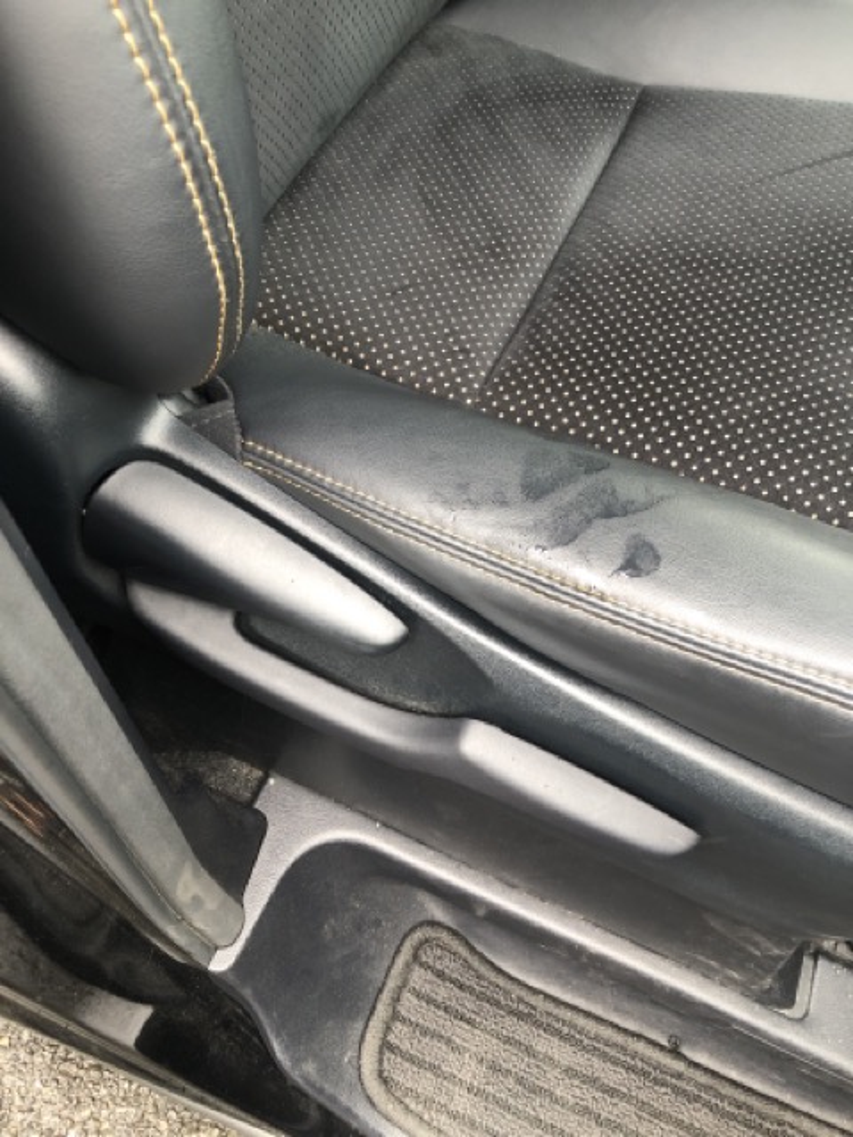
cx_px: 426
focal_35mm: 28
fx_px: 920
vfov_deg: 63.4
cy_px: 568
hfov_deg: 49.7
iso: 40
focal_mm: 3.99
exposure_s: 1/30
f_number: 1.8
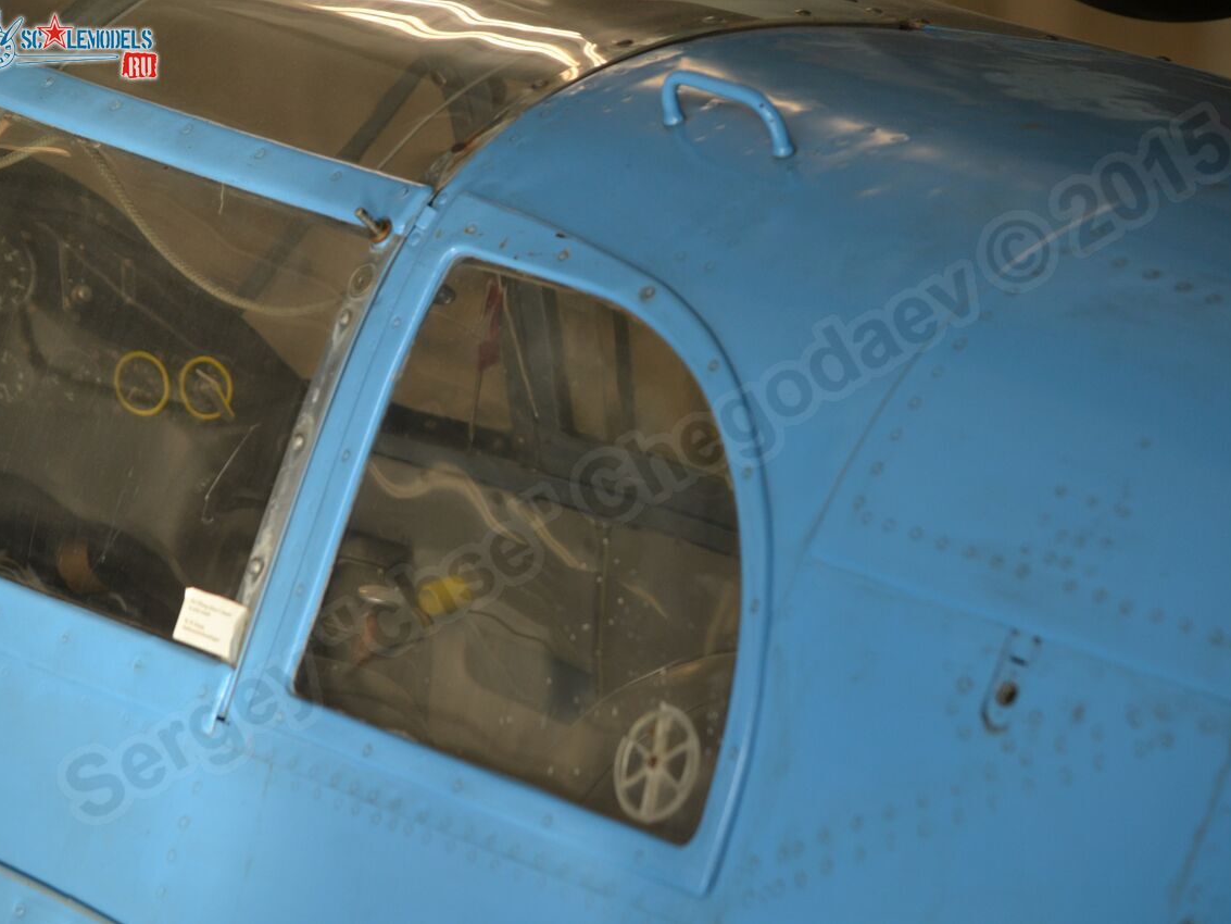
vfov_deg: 6.5
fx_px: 8109
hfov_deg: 8.7
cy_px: 463
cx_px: 655
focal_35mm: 228
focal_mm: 140
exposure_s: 1/125
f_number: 5.6
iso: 400
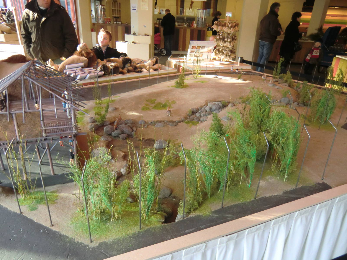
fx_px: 241
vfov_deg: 56.8
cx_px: 174
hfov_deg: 71.6
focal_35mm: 24
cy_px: 130
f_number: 3.2
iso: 320
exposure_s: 1/60
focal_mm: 4.3
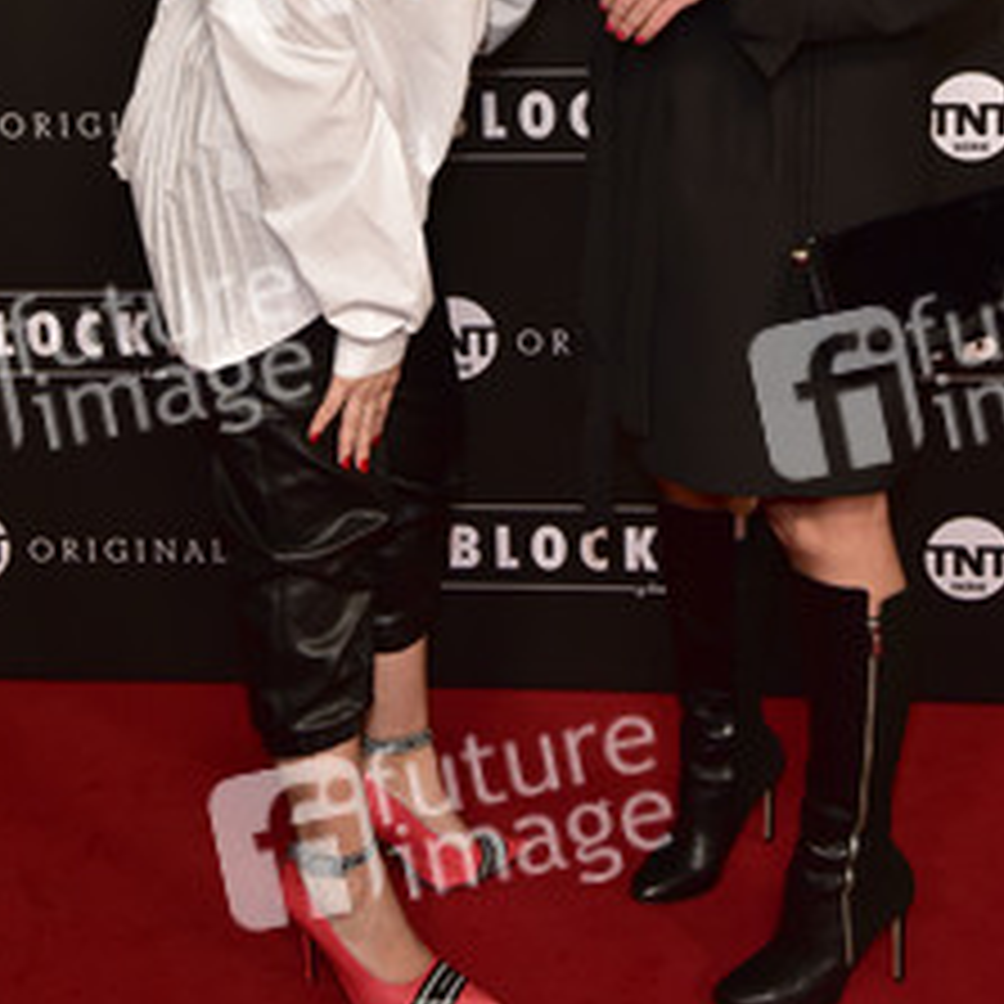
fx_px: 2100
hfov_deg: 26.9
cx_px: 572
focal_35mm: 64
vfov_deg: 26.2
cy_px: 149
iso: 2000
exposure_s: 1/250
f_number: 8
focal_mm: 42
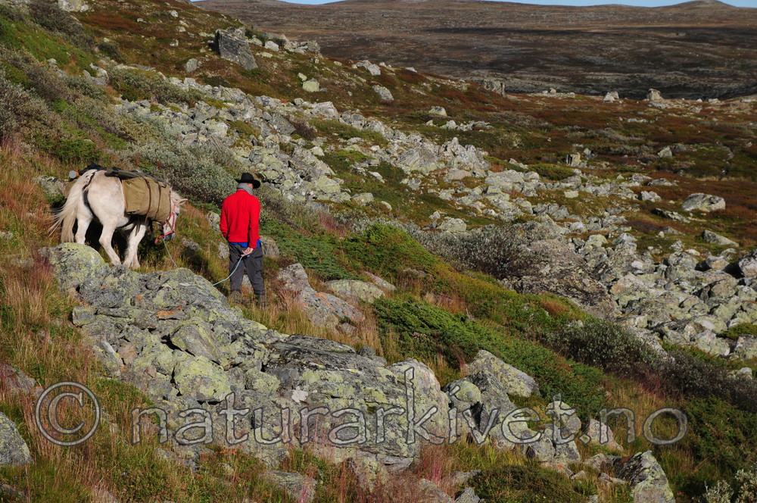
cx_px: 378
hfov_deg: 21.9
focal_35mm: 93
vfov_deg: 14.7
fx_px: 1953
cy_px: 252
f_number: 8
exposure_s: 1/640
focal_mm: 62
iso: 200
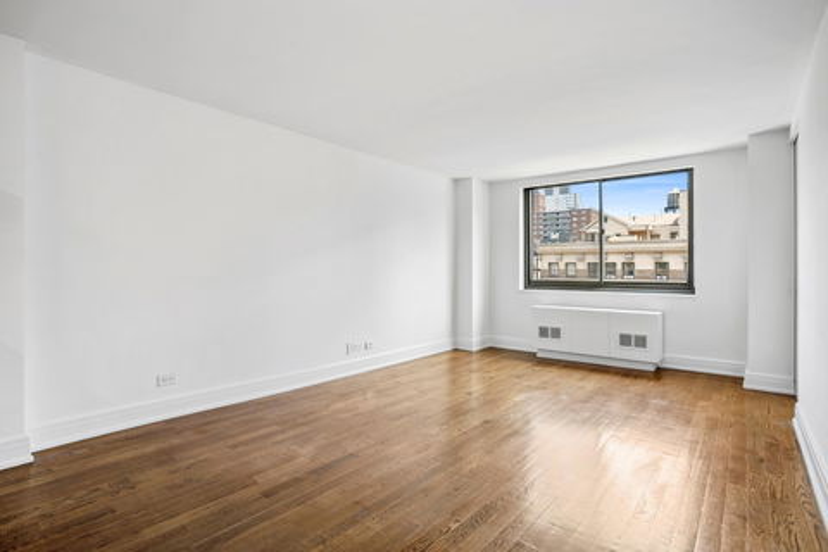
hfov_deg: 93.3
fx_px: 391
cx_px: 414
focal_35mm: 17
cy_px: 276
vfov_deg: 70.4
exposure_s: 1/3.33
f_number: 8
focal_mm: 17
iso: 100
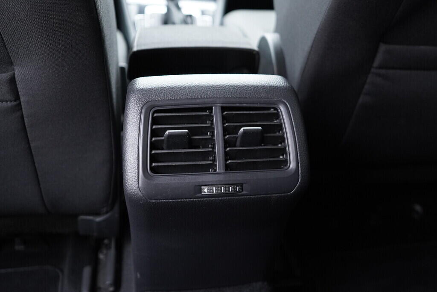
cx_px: 218
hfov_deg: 53.1
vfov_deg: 36.9
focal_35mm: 36
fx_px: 437
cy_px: 146
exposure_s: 1/40
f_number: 2.8
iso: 1000
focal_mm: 24
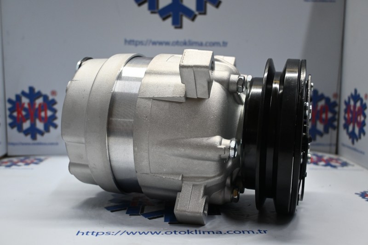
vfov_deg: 35.5
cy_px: 122
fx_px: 383
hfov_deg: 51.3
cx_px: 184
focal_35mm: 38
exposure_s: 1/125
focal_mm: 25
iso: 1000
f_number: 4.2
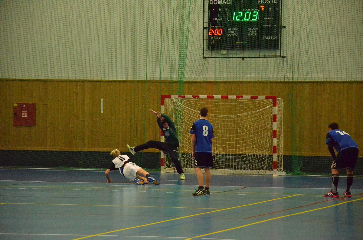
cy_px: 120
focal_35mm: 158
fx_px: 1584
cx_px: 182
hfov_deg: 13.1
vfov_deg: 8.7
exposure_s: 1/800
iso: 6400
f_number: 5.6
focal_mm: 105
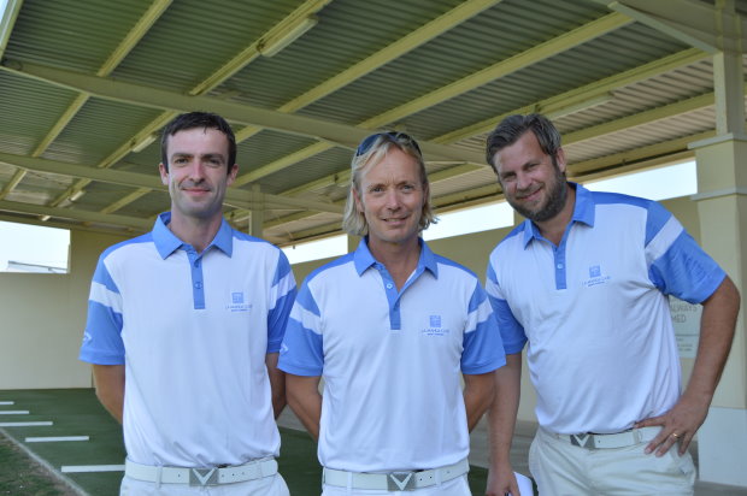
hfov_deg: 43.6
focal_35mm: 45
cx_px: 374
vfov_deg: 29.8
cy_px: 248
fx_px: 933
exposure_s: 1/160
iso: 100
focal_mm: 30
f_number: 6.3
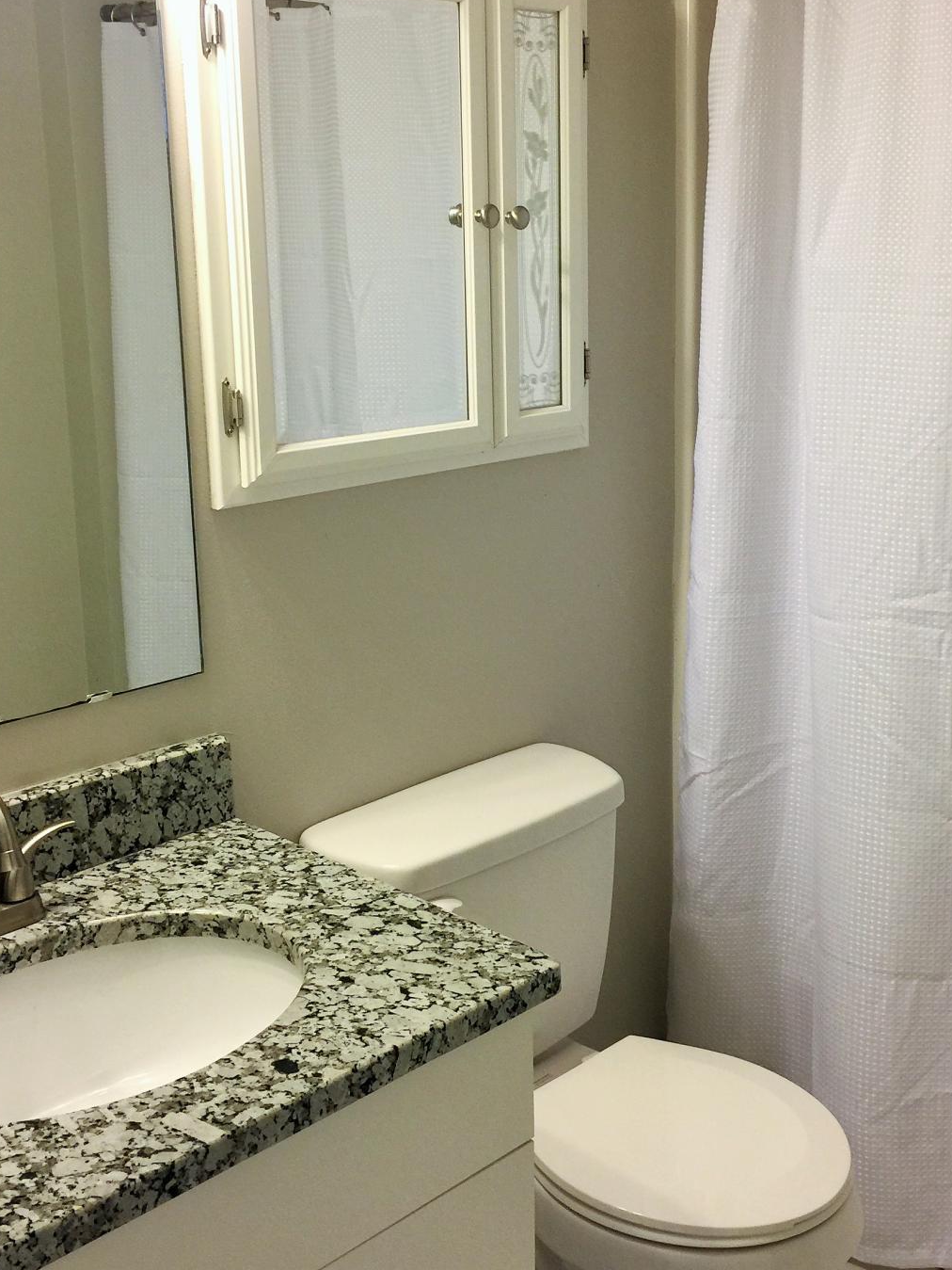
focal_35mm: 43
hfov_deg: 33.5
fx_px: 1577
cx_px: 572
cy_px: 570
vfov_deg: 43.8
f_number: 2.2
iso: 40
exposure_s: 1/30
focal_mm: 4.15
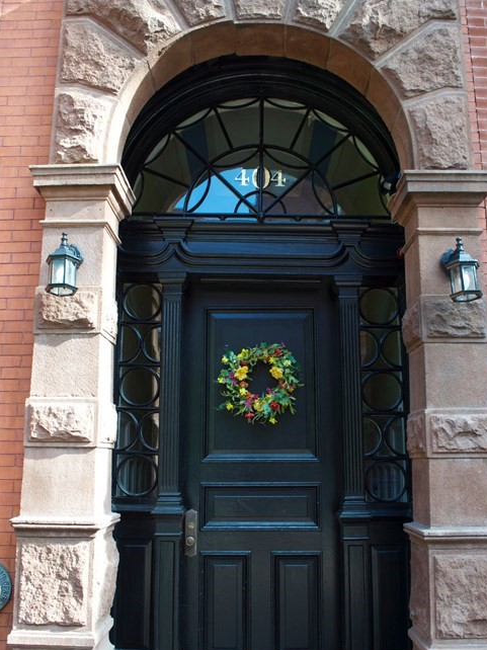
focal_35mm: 31
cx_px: 256
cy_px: 340
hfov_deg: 45.4
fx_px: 582
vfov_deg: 58.3
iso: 1000
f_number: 7.1
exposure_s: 1/200
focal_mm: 18
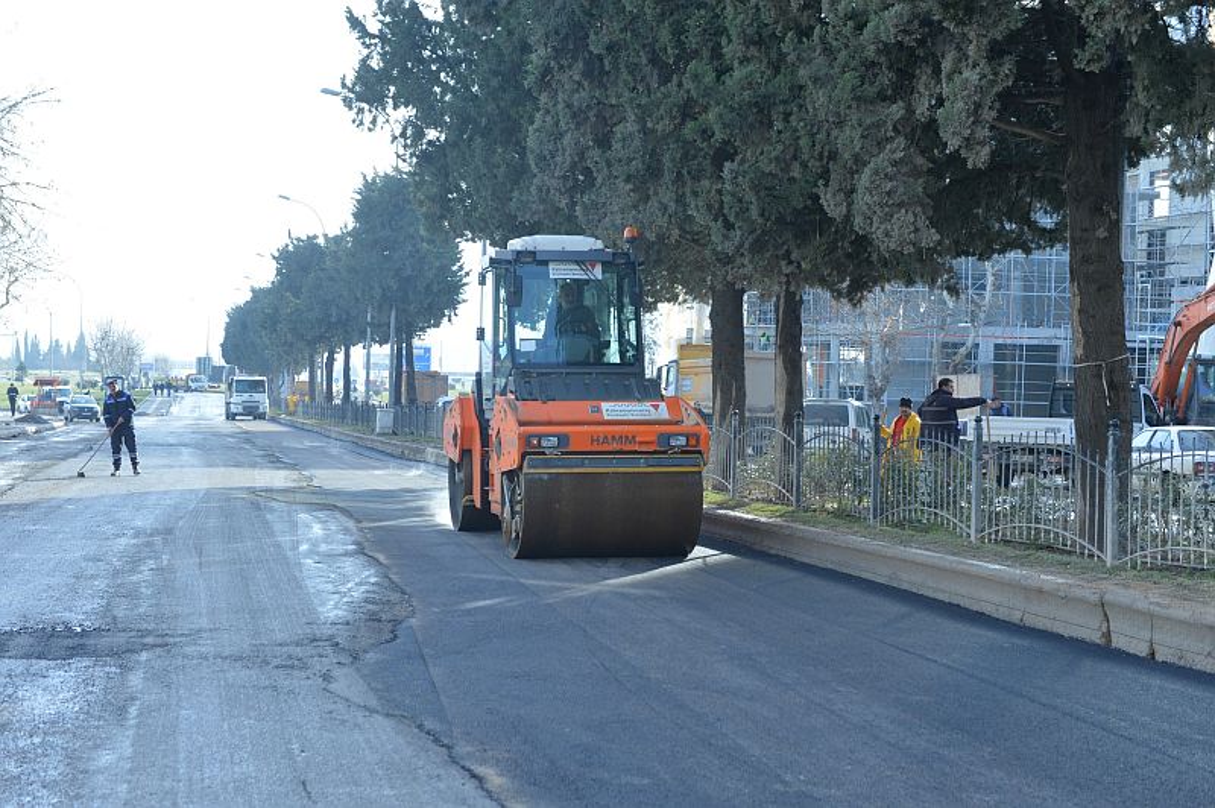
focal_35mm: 48
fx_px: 1619
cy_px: 404
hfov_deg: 41.1
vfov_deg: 28.0
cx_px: 608
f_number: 5.6
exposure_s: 1/320
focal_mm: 48
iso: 400
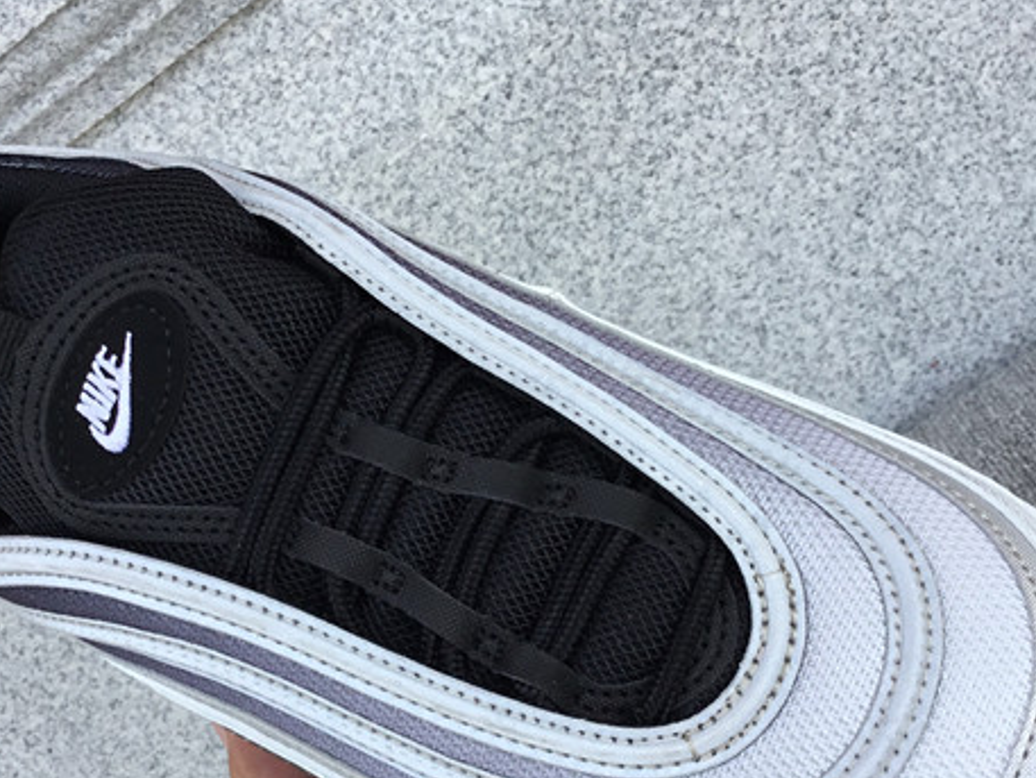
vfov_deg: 24.0
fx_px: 1826
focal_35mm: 61
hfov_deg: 31.7
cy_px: 484
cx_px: 496
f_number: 2.4
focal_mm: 3.3
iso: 25
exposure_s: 1/303
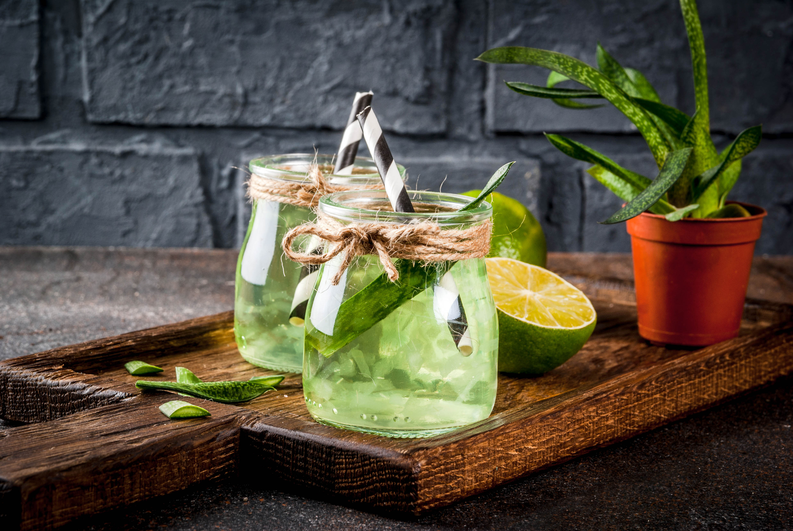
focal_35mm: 105
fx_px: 2315
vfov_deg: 13.1
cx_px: 396
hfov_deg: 19.4
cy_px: 266
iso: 100
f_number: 13
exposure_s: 1/80
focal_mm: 70
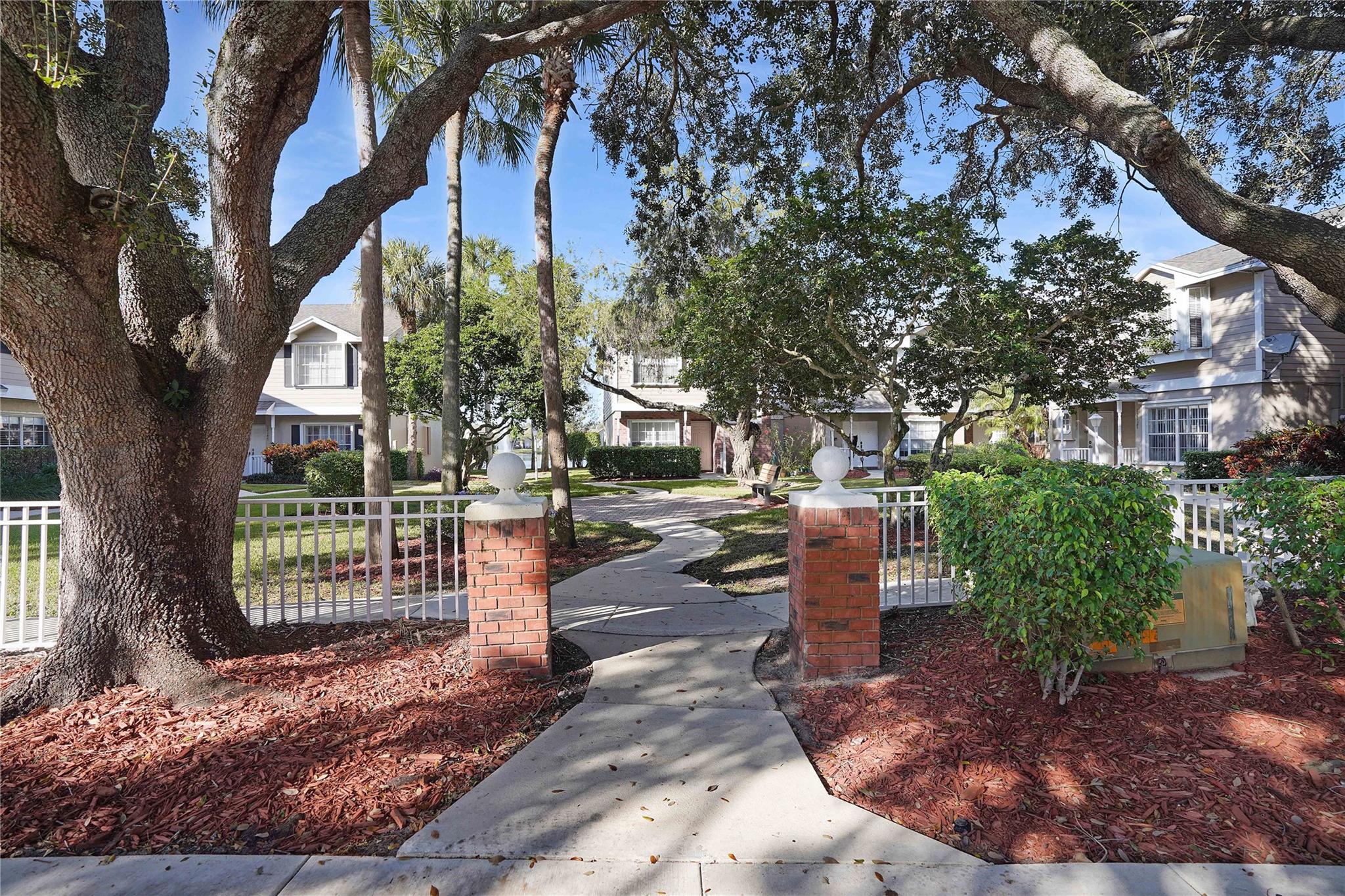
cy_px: 448
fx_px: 598
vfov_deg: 73.7
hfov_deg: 96.7
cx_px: 672
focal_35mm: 16
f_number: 5
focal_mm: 16
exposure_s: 1/400
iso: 125
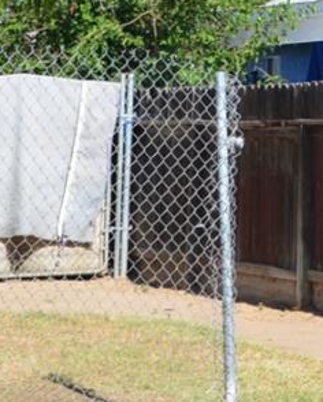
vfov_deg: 10.0
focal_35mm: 186
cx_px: 560
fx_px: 2218
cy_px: -215
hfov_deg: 8.1
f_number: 8
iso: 100
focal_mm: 26
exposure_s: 1/250
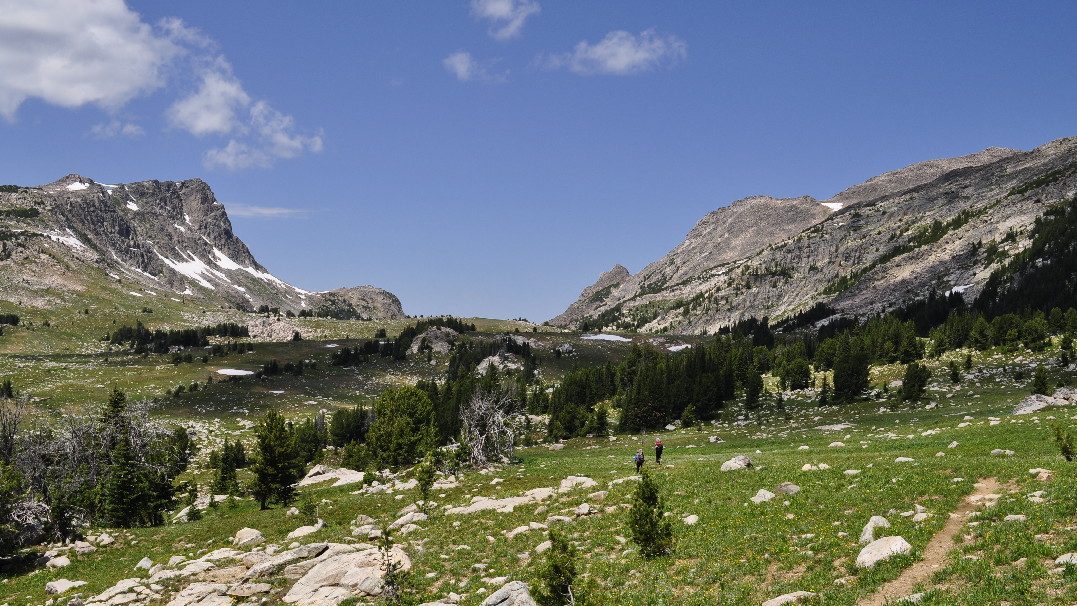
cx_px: 540
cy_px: 345
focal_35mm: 38
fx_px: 1085
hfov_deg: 52.8
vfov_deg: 31.2
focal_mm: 24
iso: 200
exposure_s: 1/400
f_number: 11
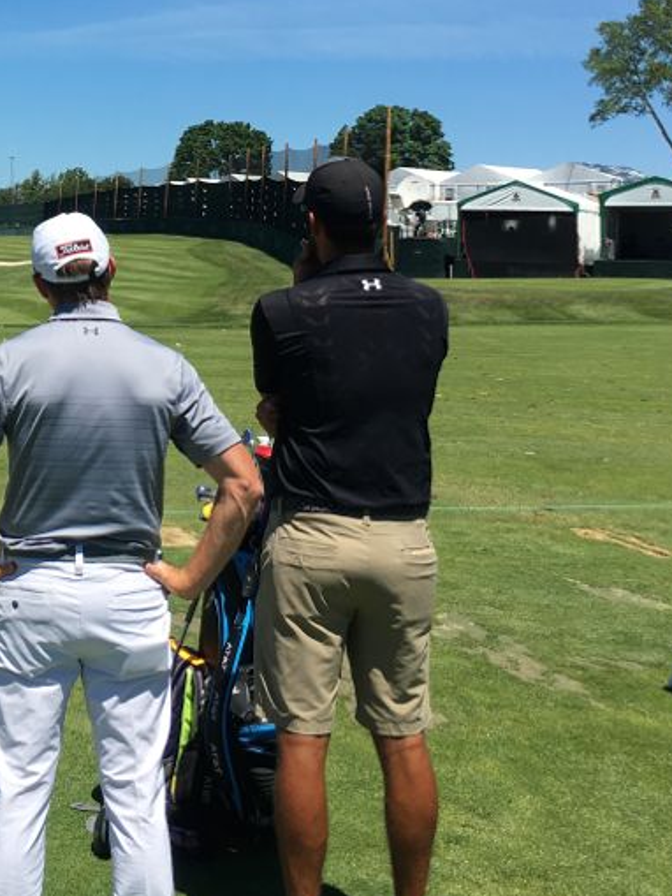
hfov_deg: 24.9
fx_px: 1475
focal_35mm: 57
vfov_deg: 32.8
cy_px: 169
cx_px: 62
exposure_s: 1/1709
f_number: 2.2
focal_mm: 4.15
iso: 25
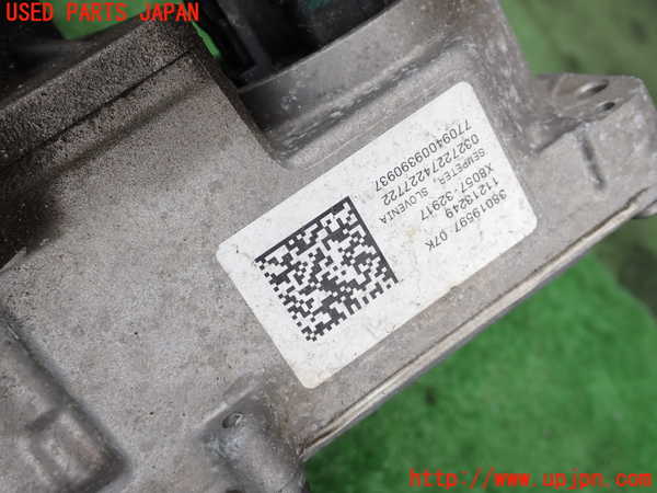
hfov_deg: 45.8
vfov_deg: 35.1
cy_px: 246
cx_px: 328
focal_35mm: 41
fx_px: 778
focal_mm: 7.31
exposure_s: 1/160
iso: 100
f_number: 4
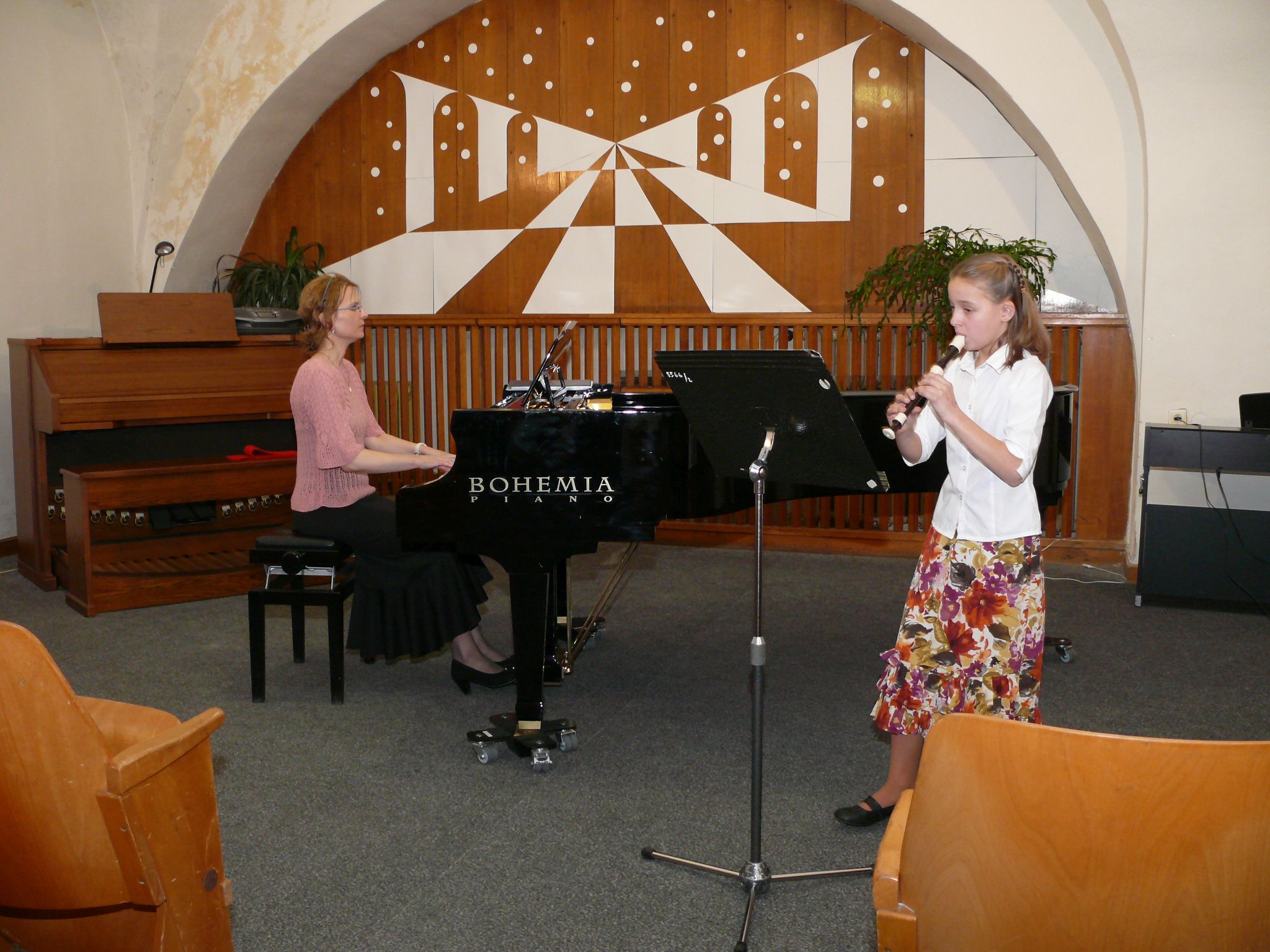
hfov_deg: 52.6
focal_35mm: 35
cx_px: 635
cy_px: 476
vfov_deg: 40.7
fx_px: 1284
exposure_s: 1/30
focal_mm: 7.4
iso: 200
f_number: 2.8
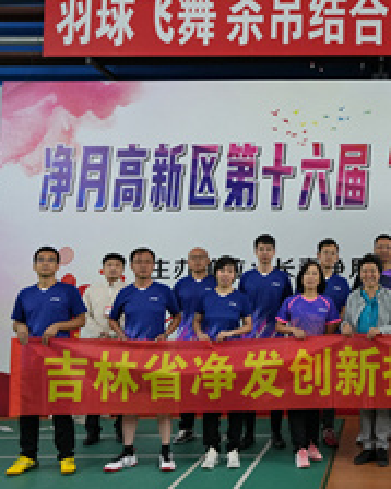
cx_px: 384
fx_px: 666
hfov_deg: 30.6
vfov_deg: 40.3
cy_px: 217
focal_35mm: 46
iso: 2500
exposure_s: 1/200
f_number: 4.5
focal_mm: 22
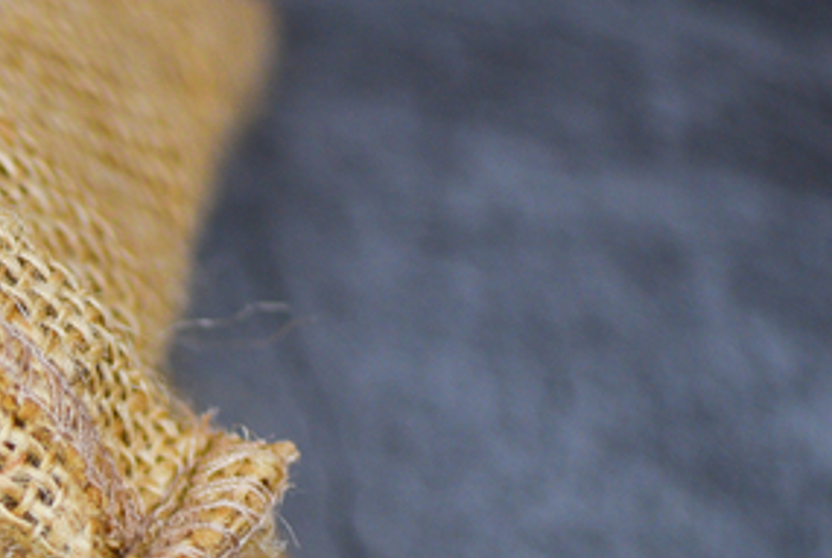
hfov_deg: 5.4
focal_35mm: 377
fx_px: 8726
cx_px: -445
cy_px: 967
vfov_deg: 3.6
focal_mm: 105
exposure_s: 1/200
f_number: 3.5
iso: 500
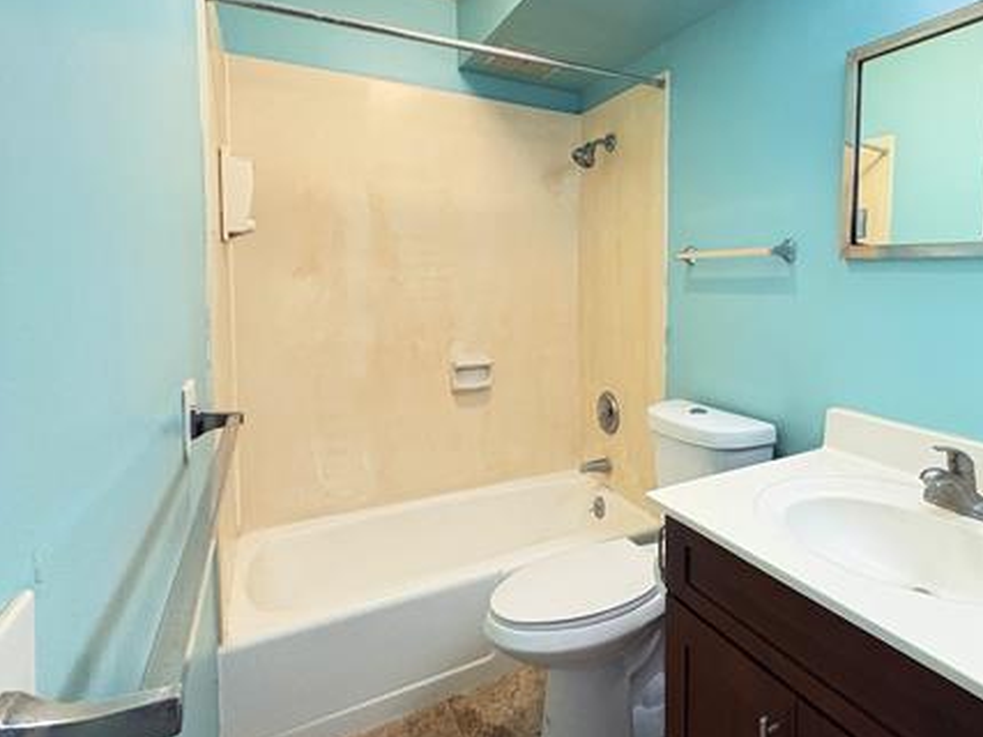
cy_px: 304
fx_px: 596
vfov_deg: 63.0
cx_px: 661
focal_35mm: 21
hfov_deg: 76.3
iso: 800
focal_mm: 2.22
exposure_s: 1/60
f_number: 2.2
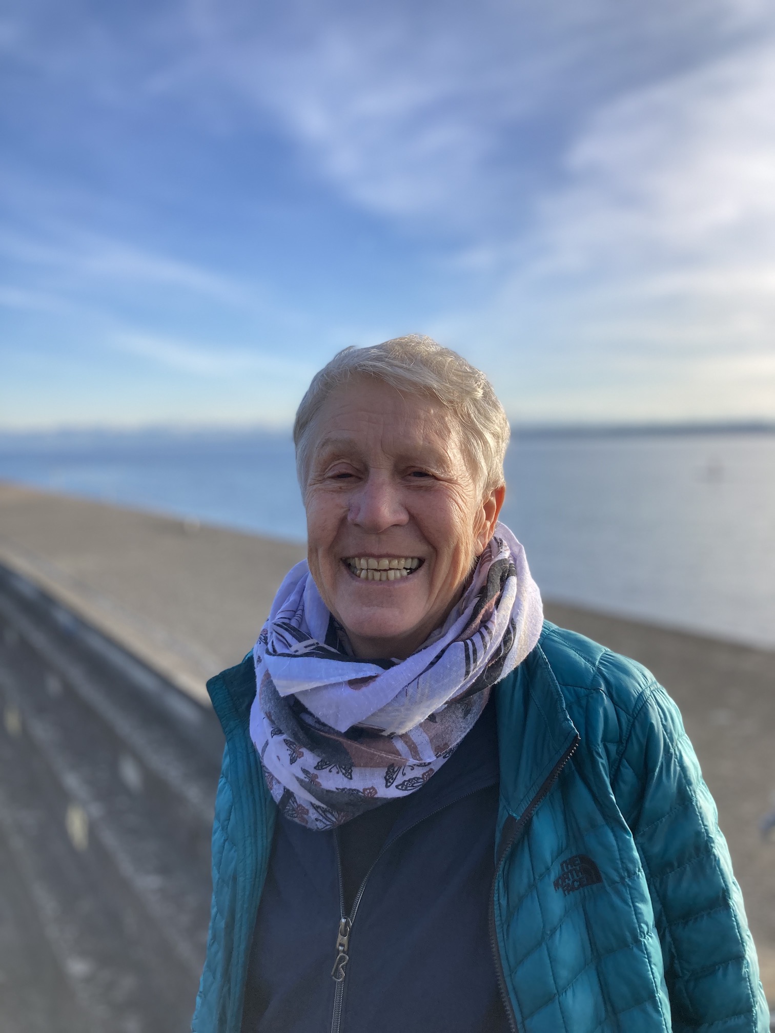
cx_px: 388
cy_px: 516
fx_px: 836
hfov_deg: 49.7
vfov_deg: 63.4
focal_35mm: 28
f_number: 1.8
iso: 20
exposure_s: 1/952
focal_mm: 3.99
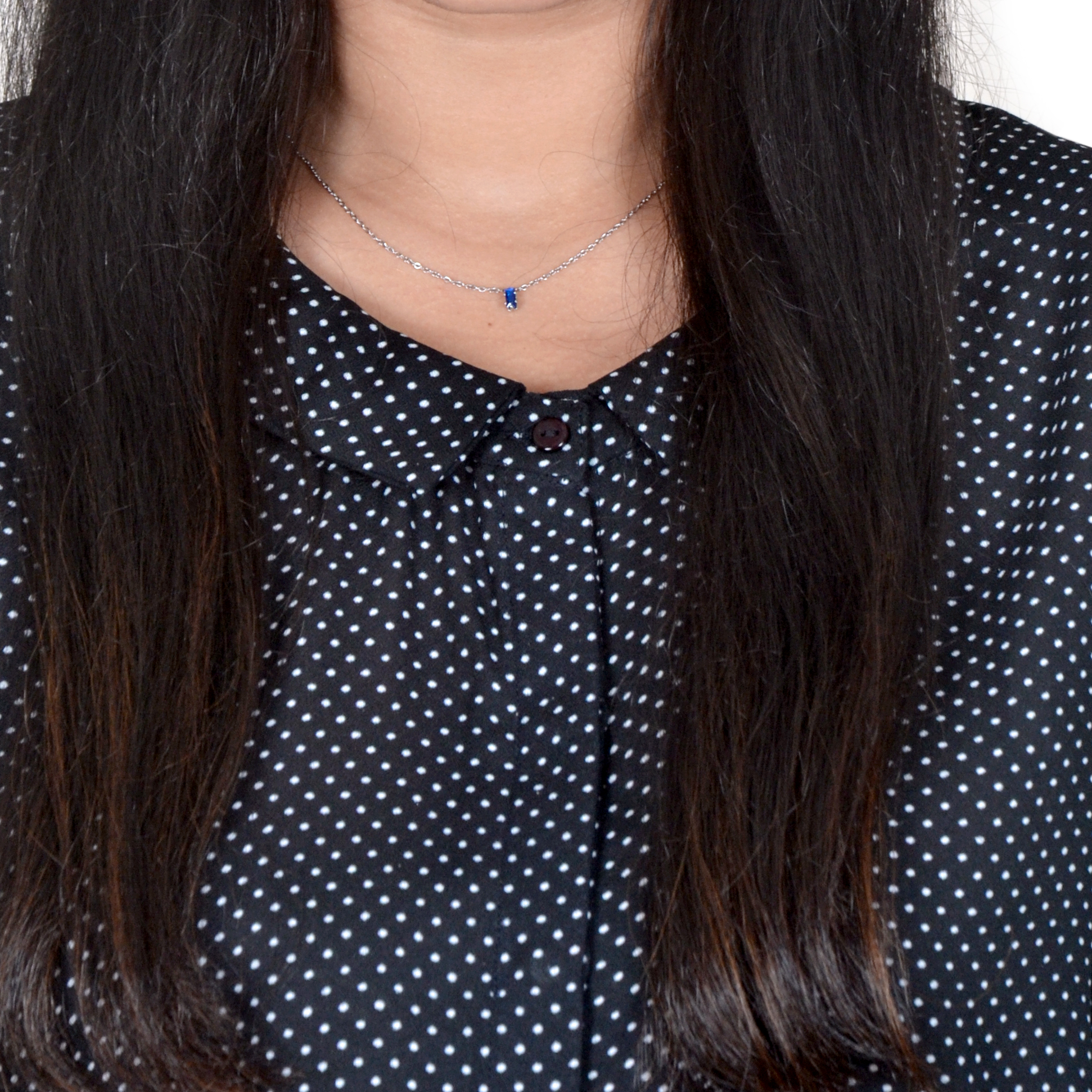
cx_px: 479
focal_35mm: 242
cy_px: 37
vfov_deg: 7.2
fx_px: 8637
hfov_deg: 7.2
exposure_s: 1/125
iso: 400
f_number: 10
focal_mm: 80
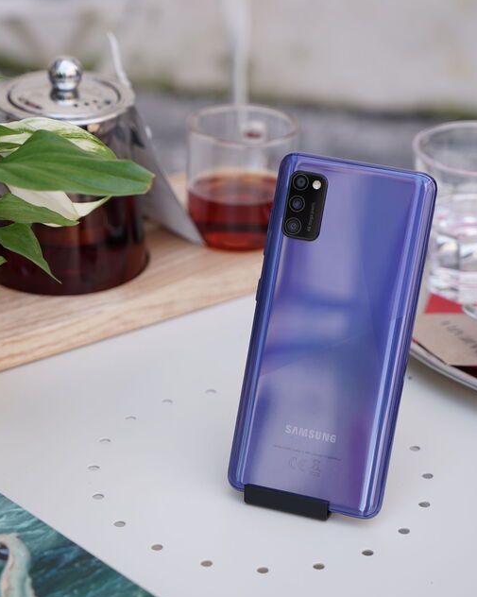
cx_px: 207
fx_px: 1713
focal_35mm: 97
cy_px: 299
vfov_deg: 19.8
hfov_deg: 15.8
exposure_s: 1/125
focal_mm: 68
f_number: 5
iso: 100
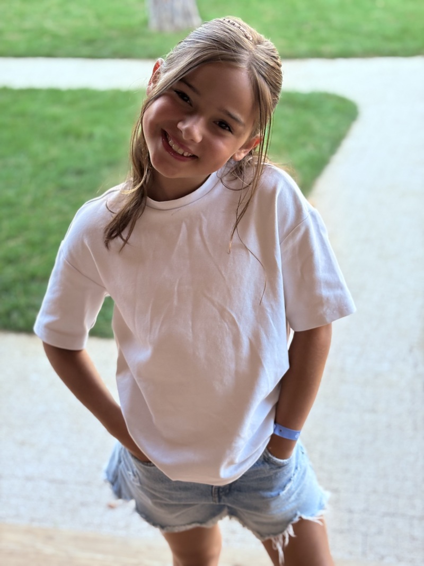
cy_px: 283
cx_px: 212
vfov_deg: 36.8
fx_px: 849
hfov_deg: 28.0
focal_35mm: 52
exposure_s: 1/151
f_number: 1.6
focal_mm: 5.96
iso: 80
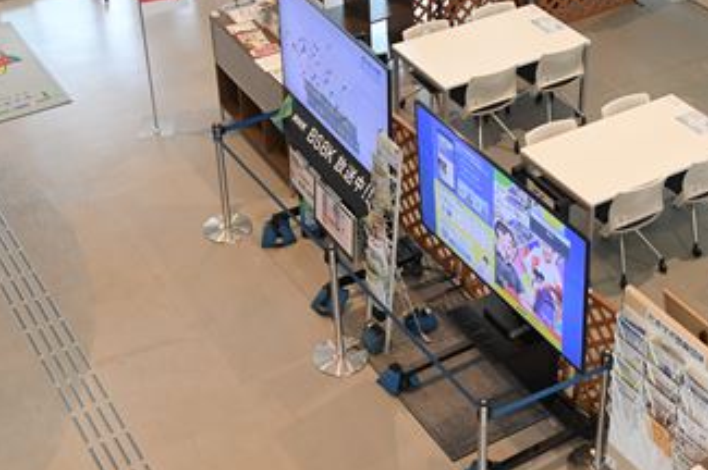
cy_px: 158
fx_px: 1179
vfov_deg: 22.5
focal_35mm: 60
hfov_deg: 33.3
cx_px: 431
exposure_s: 1/160
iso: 2500
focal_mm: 26
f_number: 6.3
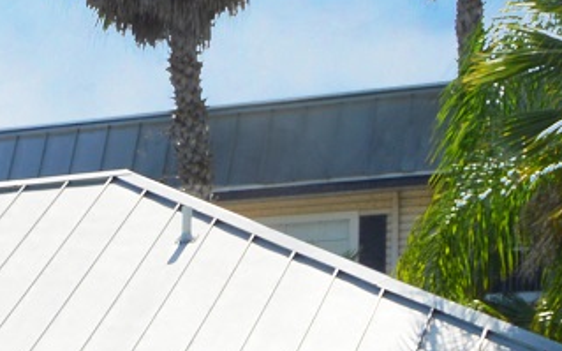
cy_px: 636
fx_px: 2113
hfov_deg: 12.7
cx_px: -664
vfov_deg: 9.1
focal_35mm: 138
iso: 100
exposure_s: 1/200
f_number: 10
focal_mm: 18
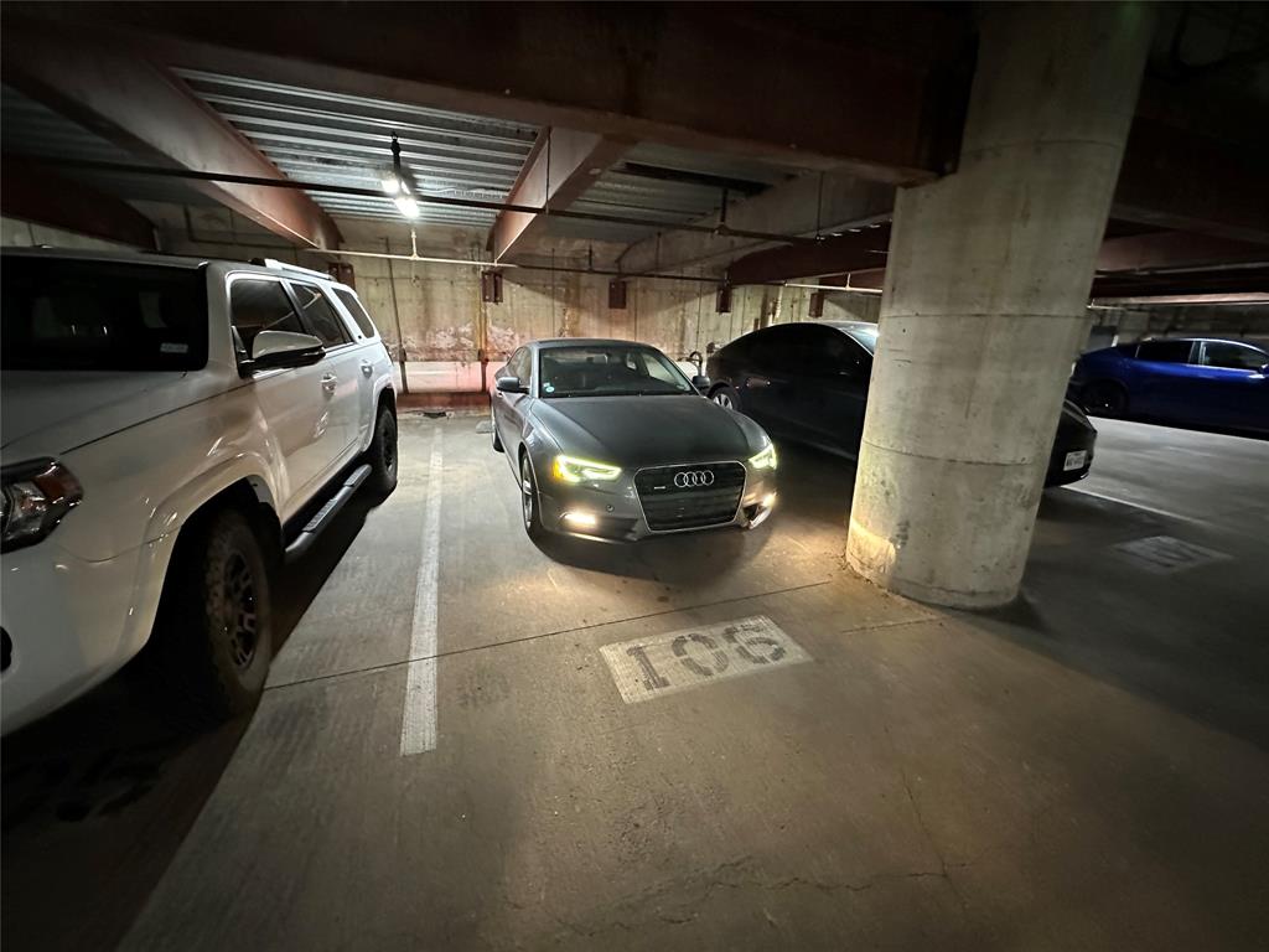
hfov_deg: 102.1
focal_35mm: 14
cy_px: 476
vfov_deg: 85.7
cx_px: 634
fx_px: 513
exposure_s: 1/41
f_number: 2.2
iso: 1250
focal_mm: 2.22
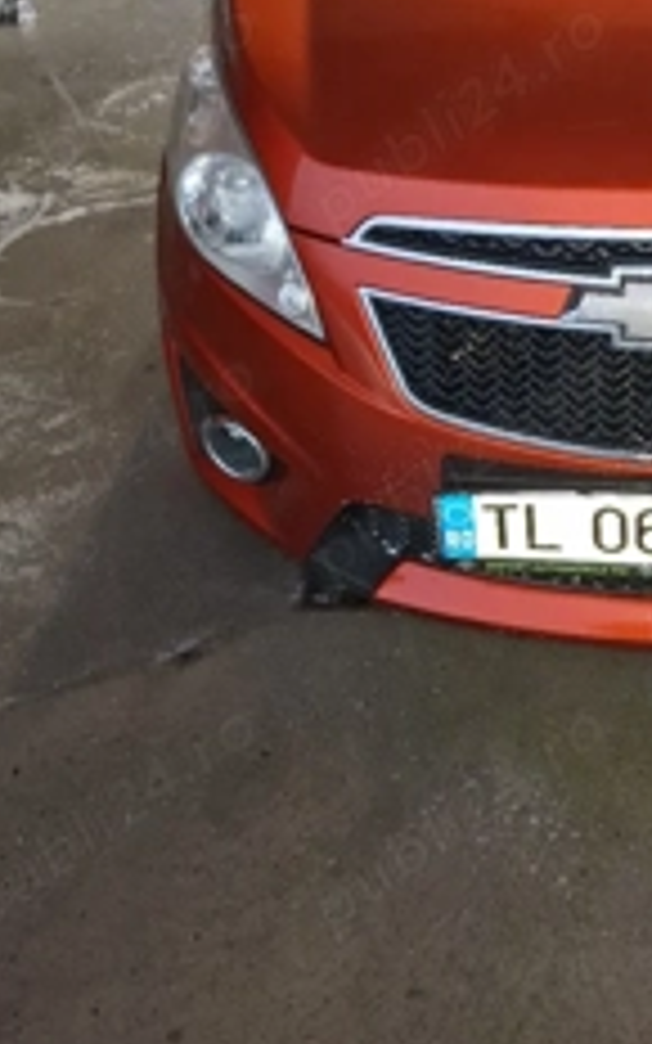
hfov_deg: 29.6
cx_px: 549
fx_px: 1194
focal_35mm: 42
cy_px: 171
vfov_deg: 44.3
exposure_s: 1/33
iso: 50
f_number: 1.8
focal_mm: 5.54
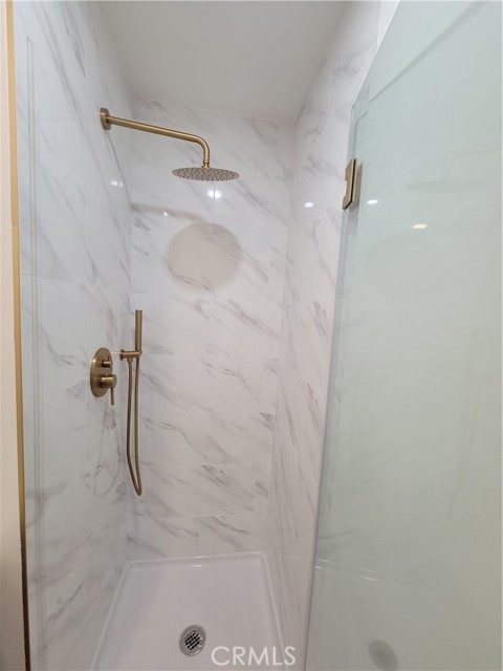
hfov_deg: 89.9
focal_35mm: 13
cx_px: 252
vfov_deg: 106.2
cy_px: 336
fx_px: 252
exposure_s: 1/60
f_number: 2.2
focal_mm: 2.2
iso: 160
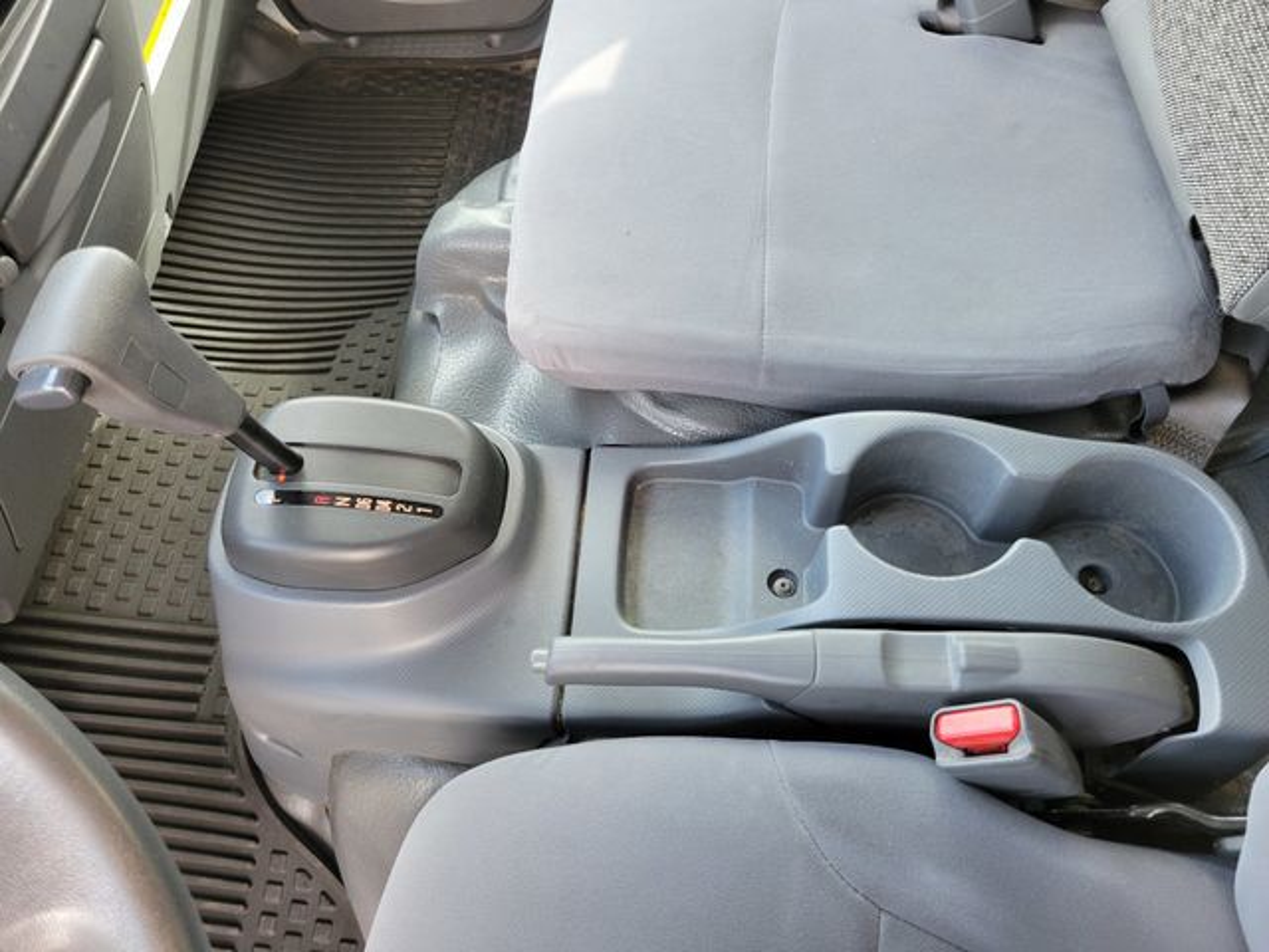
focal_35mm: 26
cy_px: 476
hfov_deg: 67.3
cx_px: 634
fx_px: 953
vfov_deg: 53.1
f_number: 1.8
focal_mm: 5.4
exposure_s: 1/120
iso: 250
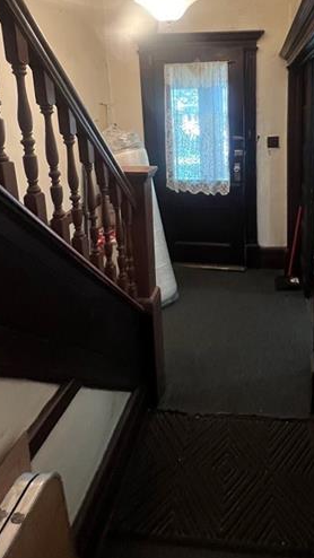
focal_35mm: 22
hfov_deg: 50.1
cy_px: 177
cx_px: 220
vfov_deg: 78.0
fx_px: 326
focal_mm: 1.57
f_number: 1.8
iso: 500
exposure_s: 1/60
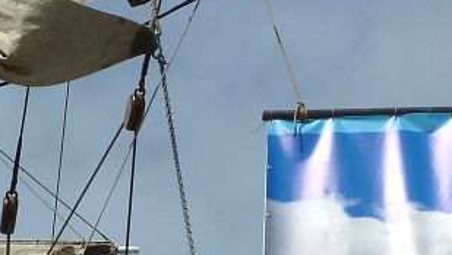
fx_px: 2554
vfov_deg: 5.7
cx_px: 402
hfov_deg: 10.1
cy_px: 245
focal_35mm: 213
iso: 80
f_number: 5.6
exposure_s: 1/800
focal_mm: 9.7
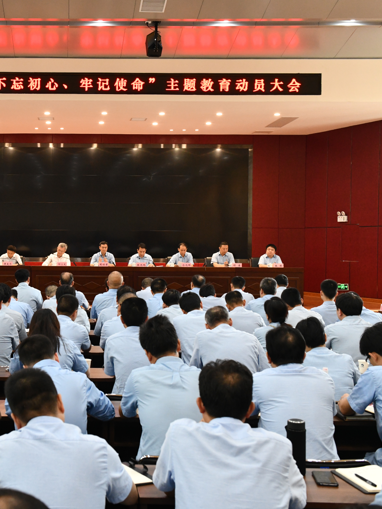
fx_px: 750
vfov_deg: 37.5
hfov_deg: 27.8
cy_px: 255
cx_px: 59
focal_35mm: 51
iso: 2200
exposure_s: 1/40
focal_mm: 35
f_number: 5.6
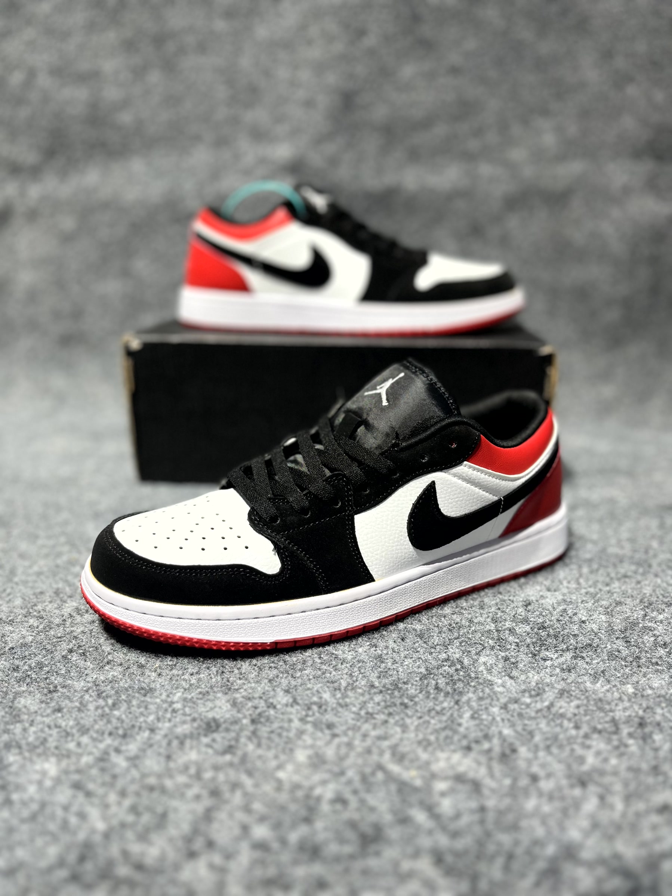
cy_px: 448
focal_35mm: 26
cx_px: 336
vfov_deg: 67.3
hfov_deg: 53.1
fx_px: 673
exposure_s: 1/100
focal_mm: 5.1
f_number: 1.6
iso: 50
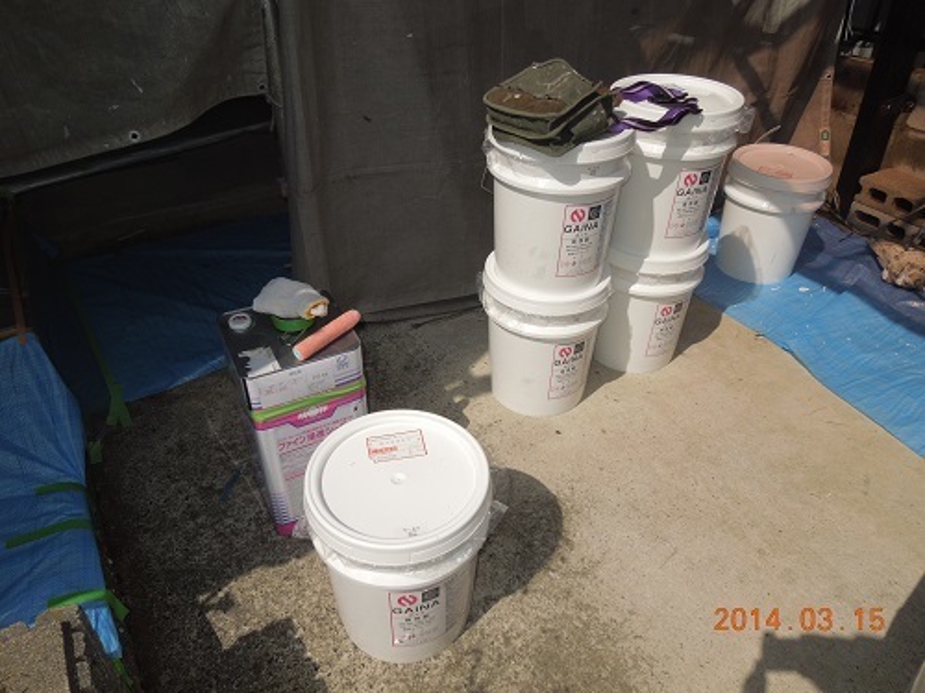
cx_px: 462
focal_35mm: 25
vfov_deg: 54.9
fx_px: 668
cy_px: 346
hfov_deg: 69.4
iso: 100
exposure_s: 1/640
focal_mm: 4.5
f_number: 6.6
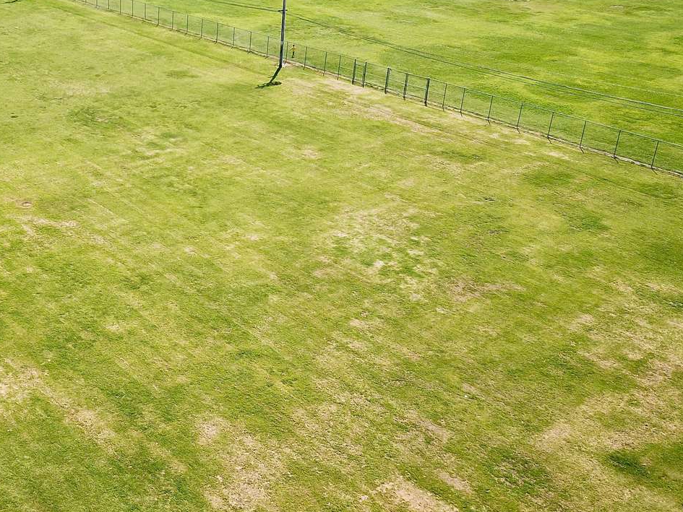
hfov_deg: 41.0
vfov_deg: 32.8
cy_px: 207
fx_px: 868
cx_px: 131
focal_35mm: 44
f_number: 2.2
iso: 100
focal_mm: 4.73
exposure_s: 1/863
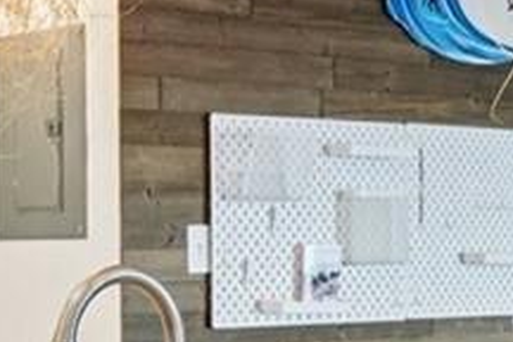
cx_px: -104
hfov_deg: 17.5
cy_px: 292
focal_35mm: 111
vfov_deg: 12.3
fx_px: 1582
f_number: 8
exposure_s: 1/30
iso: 500
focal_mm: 10
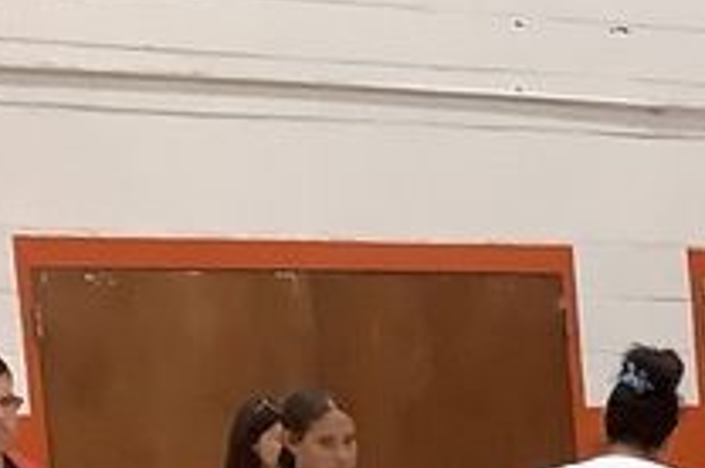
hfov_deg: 11.2
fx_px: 3109
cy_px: 933
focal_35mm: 159
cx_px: 1576
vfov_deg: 8.2
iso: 200
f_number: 2.4
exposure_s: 1/60
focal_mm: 3.3
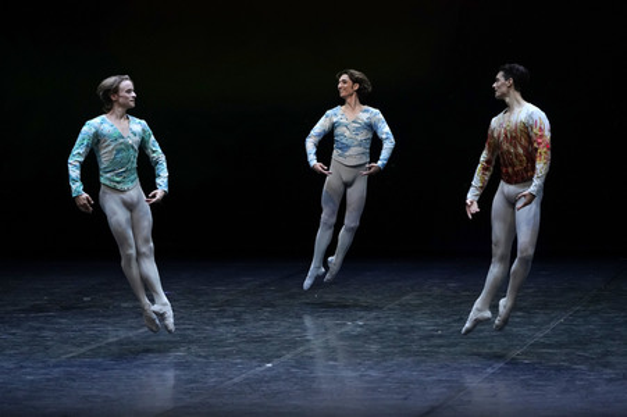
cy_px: 208
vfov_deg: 6.9
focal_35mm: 200
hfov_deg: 10.3
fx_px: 3481
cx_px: 314
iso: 6400
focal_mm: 200
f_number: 6.3
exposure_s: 1/640
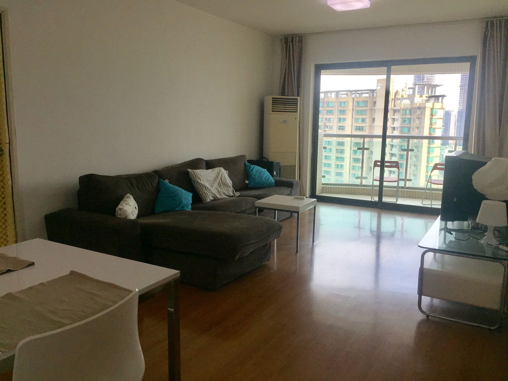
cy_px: 190
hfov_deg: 61.7
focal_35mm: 29
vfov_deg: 48.2
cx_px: 254
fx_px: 426
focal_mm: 4.15
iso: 32
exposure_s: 1/314
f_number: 2.2
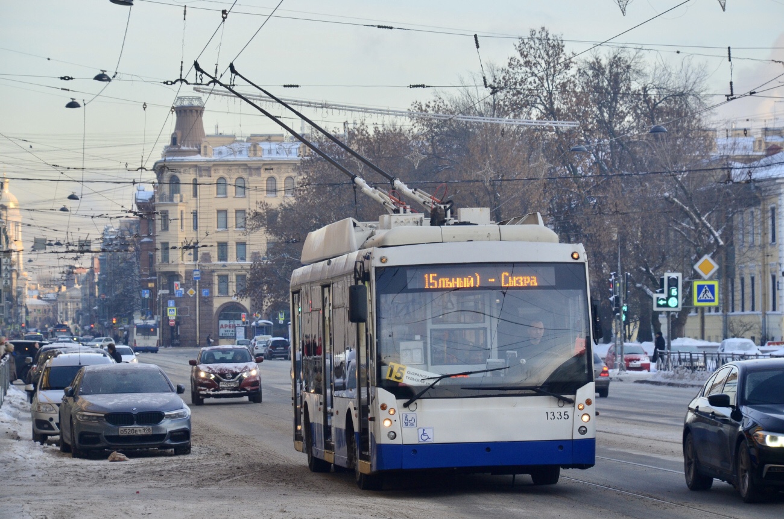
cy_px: 260
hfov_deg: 13.7
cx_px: 392
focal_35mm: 150
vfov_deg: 9.1
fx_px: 3260
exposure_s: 1/320
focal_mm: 100
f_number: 5.6
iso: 400
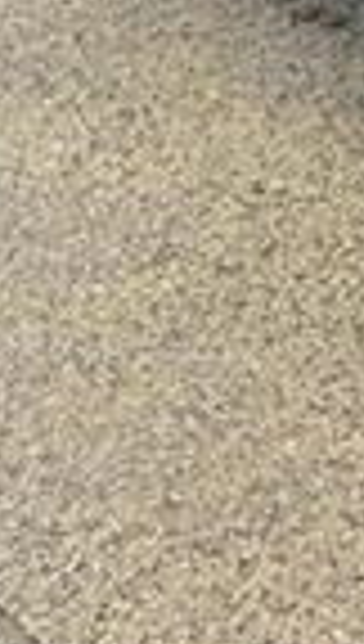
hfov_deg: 6.4
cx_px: 822
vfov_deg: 11.5
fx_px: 3141
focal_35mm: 184
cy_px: -95
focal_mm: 6.76
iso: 125
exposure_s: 1/60
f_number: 1.78
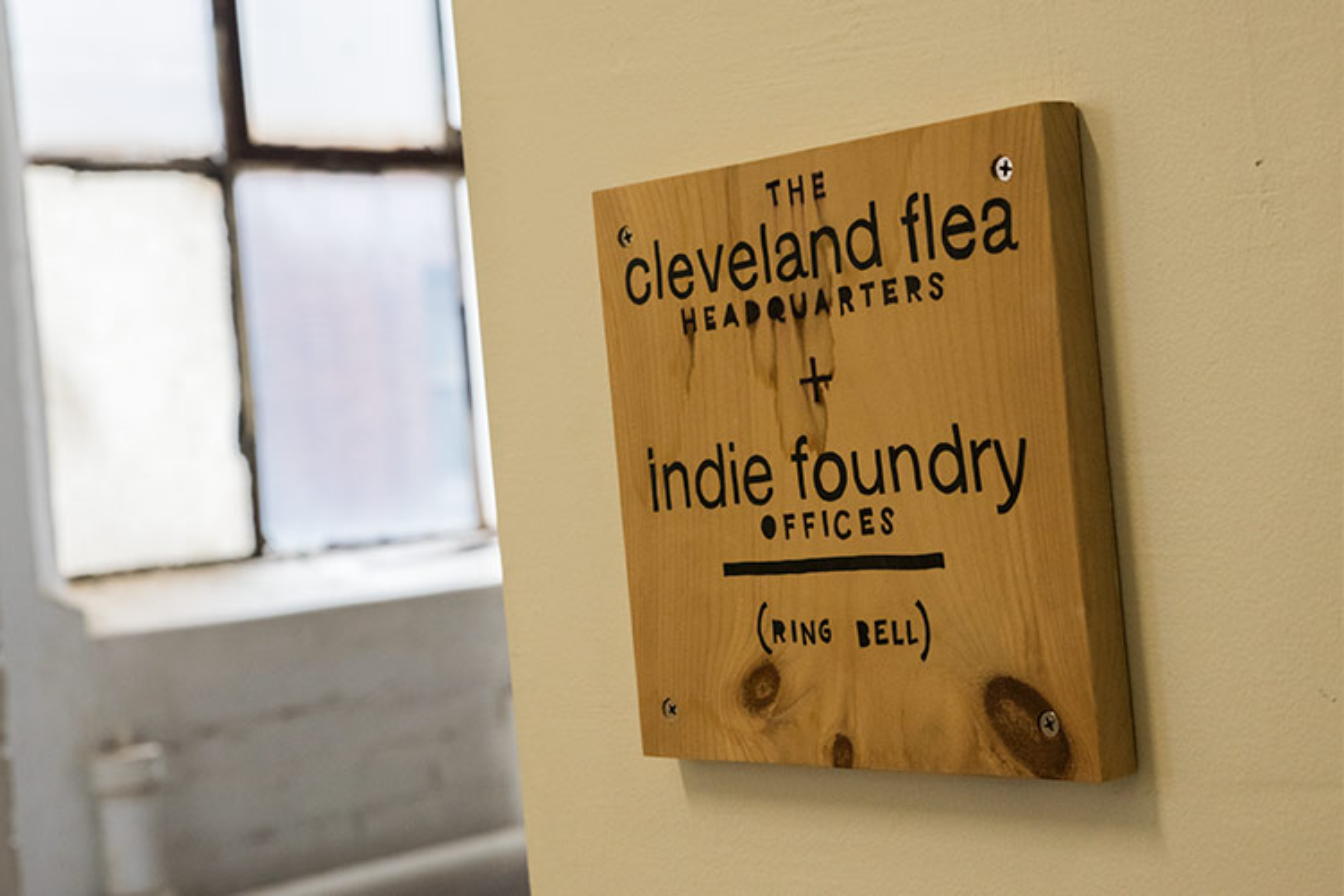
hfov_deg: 34.5
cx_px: 672
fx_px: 2165
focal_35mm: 58
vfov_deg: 23.4
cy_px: 448
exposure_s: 1/200
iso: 1000
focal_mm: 58
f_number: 6.3
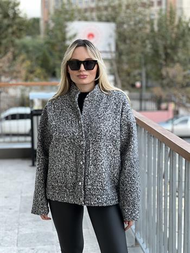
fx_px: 563
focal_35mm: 77
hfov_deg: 19.2
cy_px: 126
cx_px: 95
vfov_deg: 25.3
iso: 250
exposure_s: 1/33
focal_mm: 9
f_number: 2.8
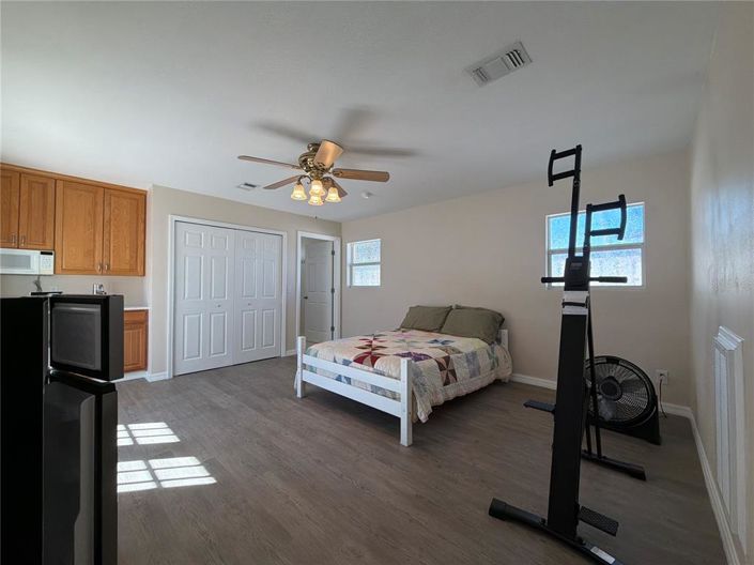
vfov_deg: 85.6
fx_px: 305
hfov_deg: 102.1
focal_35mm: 14
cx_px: 377
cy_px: 282
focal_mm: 2.22
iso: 64
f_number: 2.2
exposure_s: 1/120
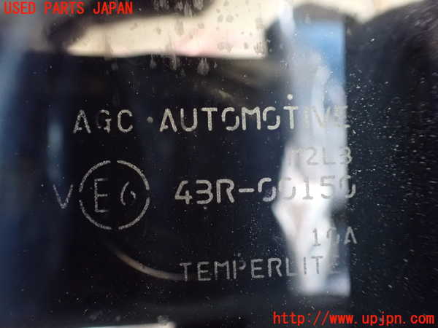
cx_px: 219
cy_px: 164
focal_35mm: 30
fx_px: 380
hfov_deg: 60.0
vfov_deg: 46.8
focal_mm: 5.4
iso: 1600
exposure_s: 1/25
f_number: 2.3
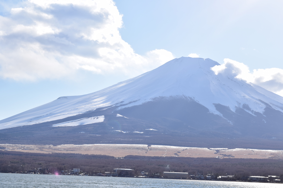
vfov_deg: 16.5
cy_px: 94
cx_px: 142
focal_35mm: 82
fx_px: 648
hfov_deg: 24.6
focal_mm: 55
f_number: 11
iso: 200
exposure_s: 1/500
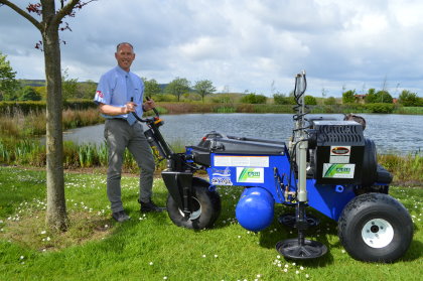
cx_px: 212
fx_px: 352
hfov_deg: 62.0
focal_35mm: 30
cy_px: 140
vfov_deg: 43.5
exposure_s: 1/250
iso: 100
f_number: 8
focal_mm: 20
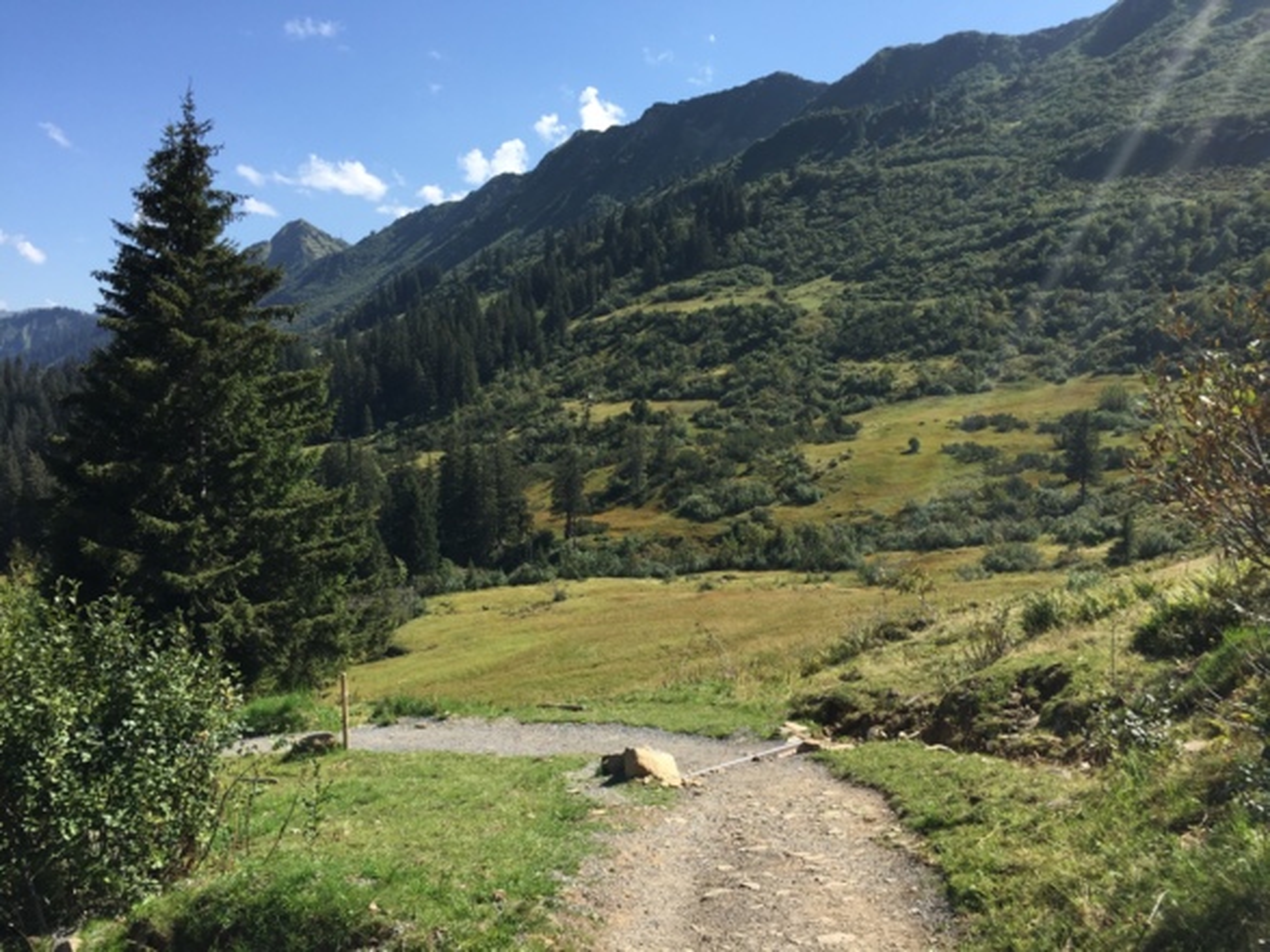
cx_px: 635
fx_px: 1064
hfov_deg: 61.7
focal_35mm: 29
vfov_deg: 48.2
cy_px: 476
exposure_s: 1/1412
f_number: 2.2
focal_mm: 4.15
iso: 32
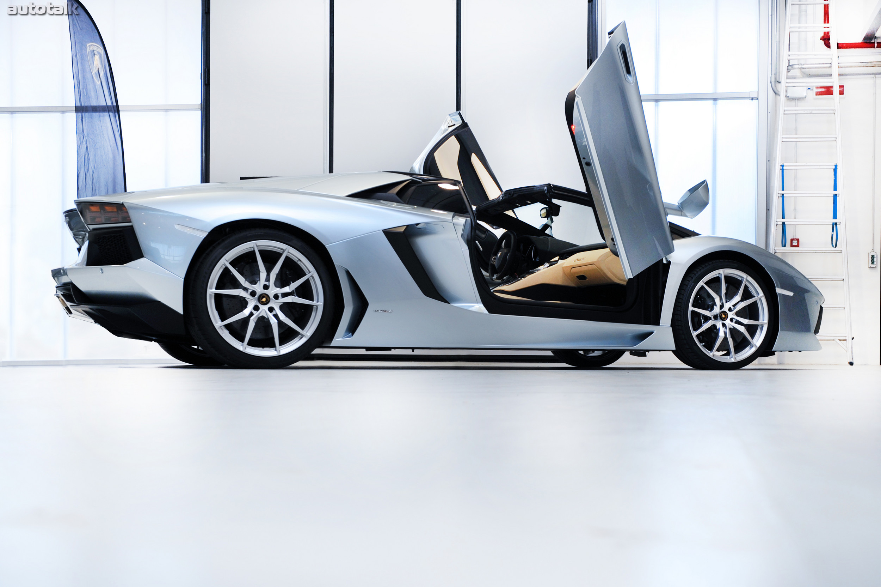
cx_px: 440
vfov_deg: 35.0
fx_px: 929
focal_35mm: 38
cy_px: 294
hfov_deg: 50.7
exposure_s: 1/50
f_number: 5.6
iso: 320
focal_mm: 38
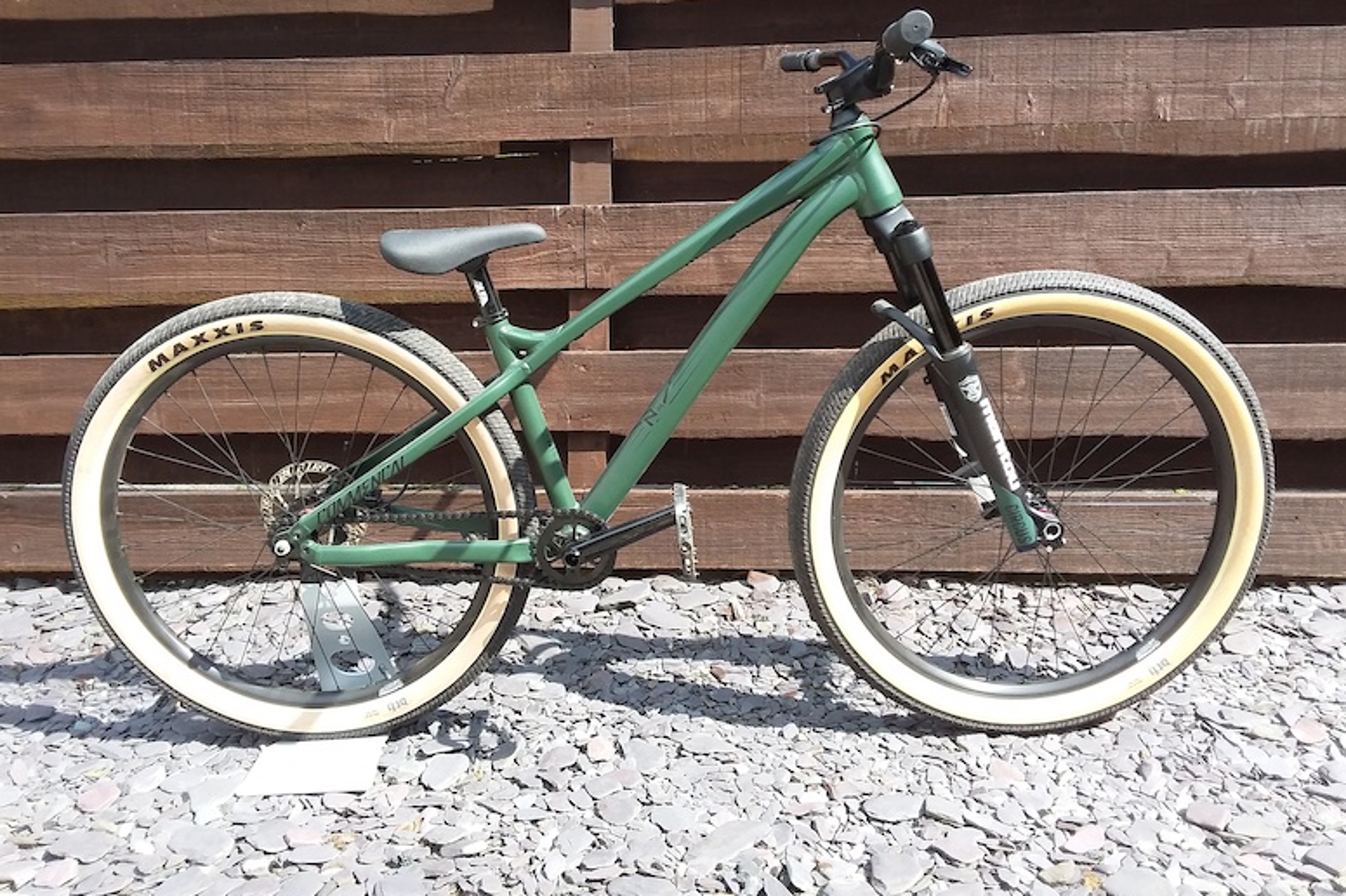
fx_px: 1084
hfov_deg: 63.7
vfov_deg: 44.9
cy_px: 398
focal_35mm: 29
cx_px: 665
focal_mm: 2.91
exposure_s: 1/424
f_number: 1.9
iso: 40
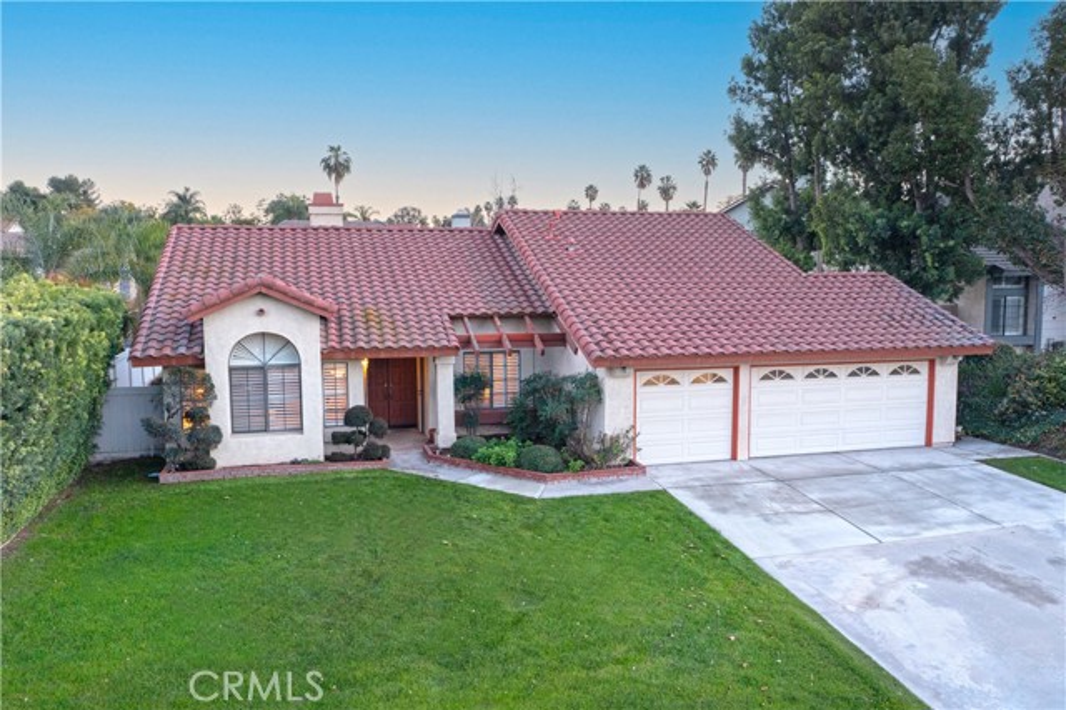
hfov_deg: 65.5
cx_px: 533
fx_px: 829
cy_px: 355
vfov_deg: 46.4
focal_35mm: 28
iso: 400
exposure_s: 1/50
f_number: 4
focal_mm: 10.26
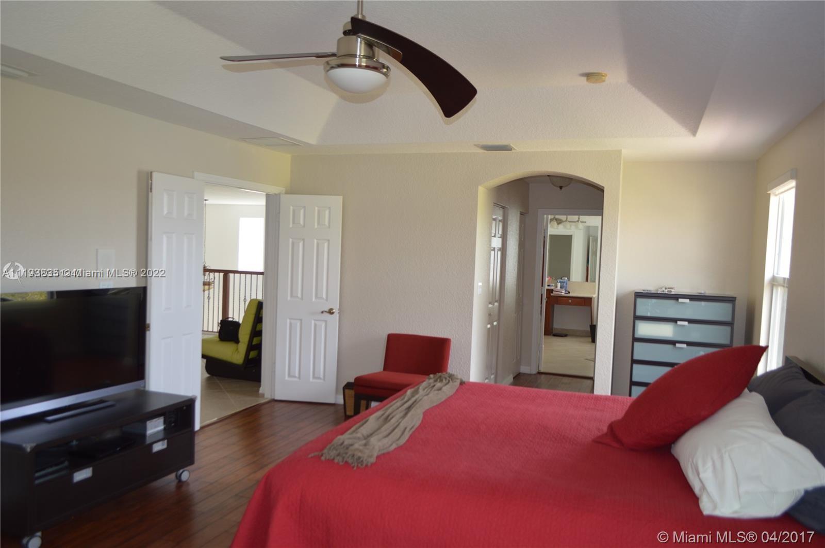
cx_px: 412
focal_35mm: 27
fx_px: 618
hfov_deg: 67.4
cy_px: 274
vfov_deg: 47.8
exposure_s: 1/30
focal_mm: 18
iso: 140
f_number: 3.5
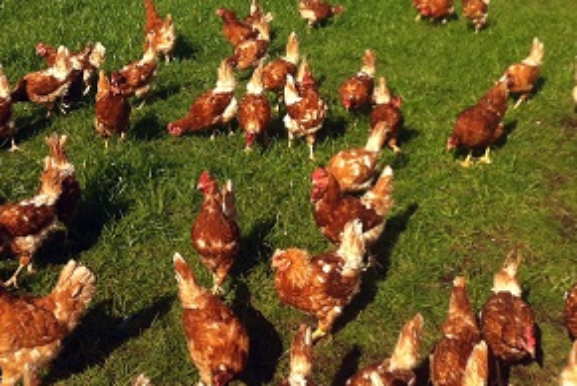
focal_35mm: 65
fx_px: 1043
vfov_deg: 20.5
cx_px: 289
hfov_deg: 30.9
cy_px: 36
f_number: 2.8
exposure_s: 1/1312
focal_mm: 3.85
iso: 80
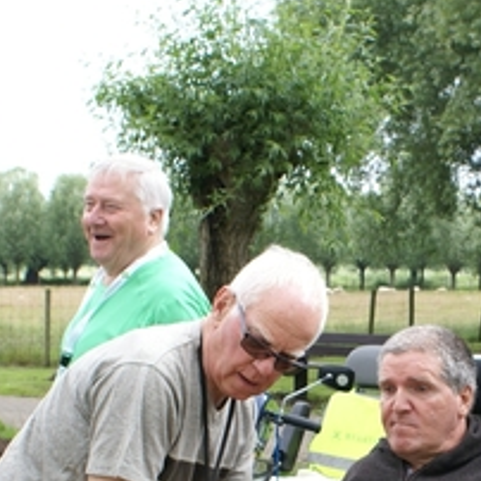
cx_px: 426
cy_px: 462
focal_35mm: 91
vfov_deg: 18.7
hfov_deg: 18.8
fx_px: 1431
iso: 100
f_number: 5.6
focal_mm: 24
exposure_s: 1/125
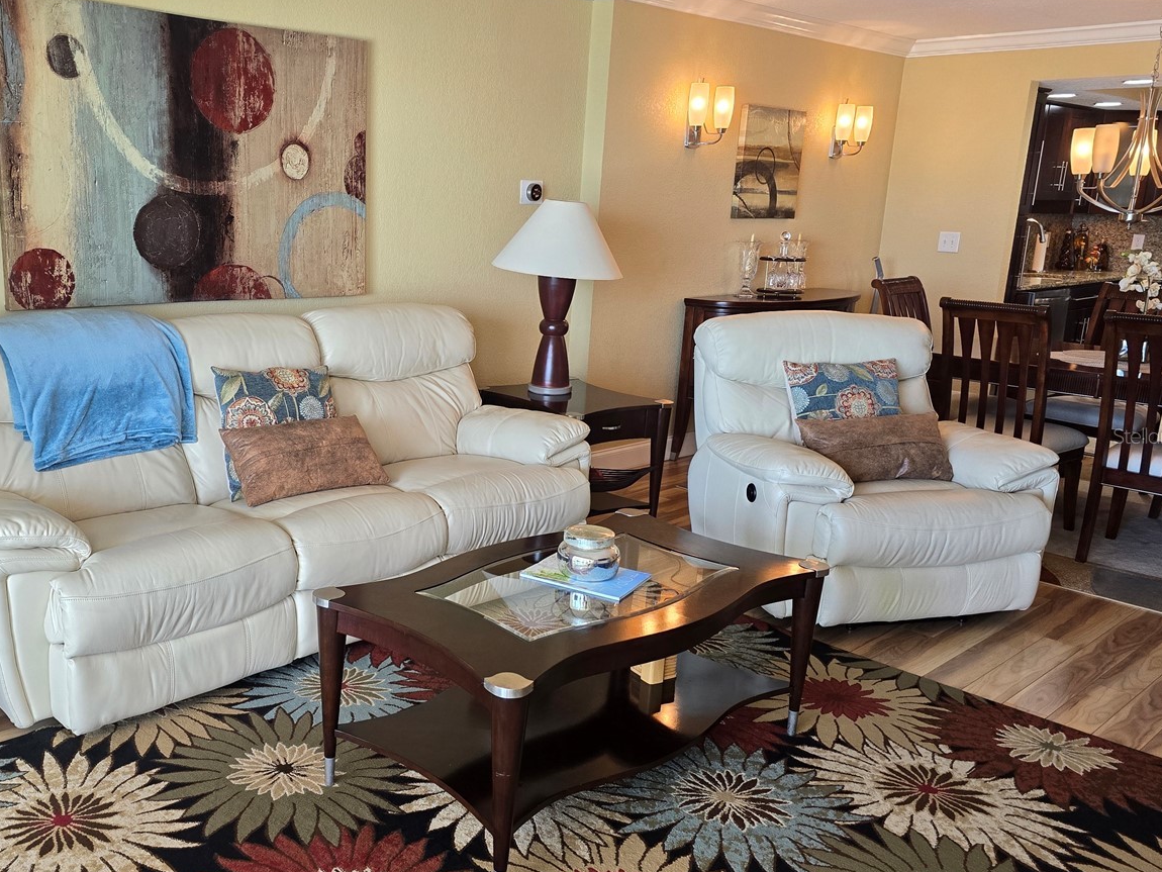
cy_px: 435
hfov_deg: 55.8
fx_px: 1074
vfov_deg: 44.2
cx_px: 400
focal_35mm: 32
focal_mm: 6.3
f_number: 1.7
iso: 200
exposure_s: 1/120
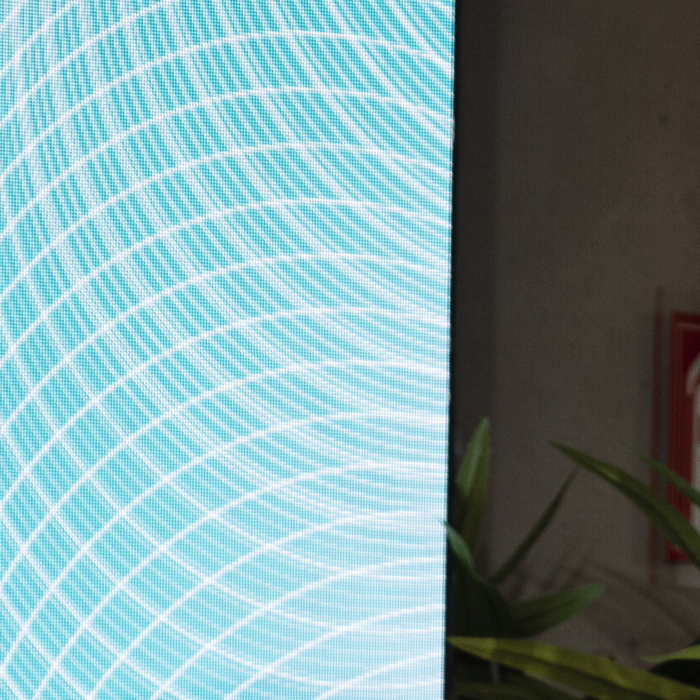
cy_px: 1435
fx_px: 10158
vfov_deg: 3.9
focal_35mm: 444
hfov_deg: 3.9
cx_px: 709
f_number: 4
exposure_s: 1/160
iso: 640
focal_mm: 105
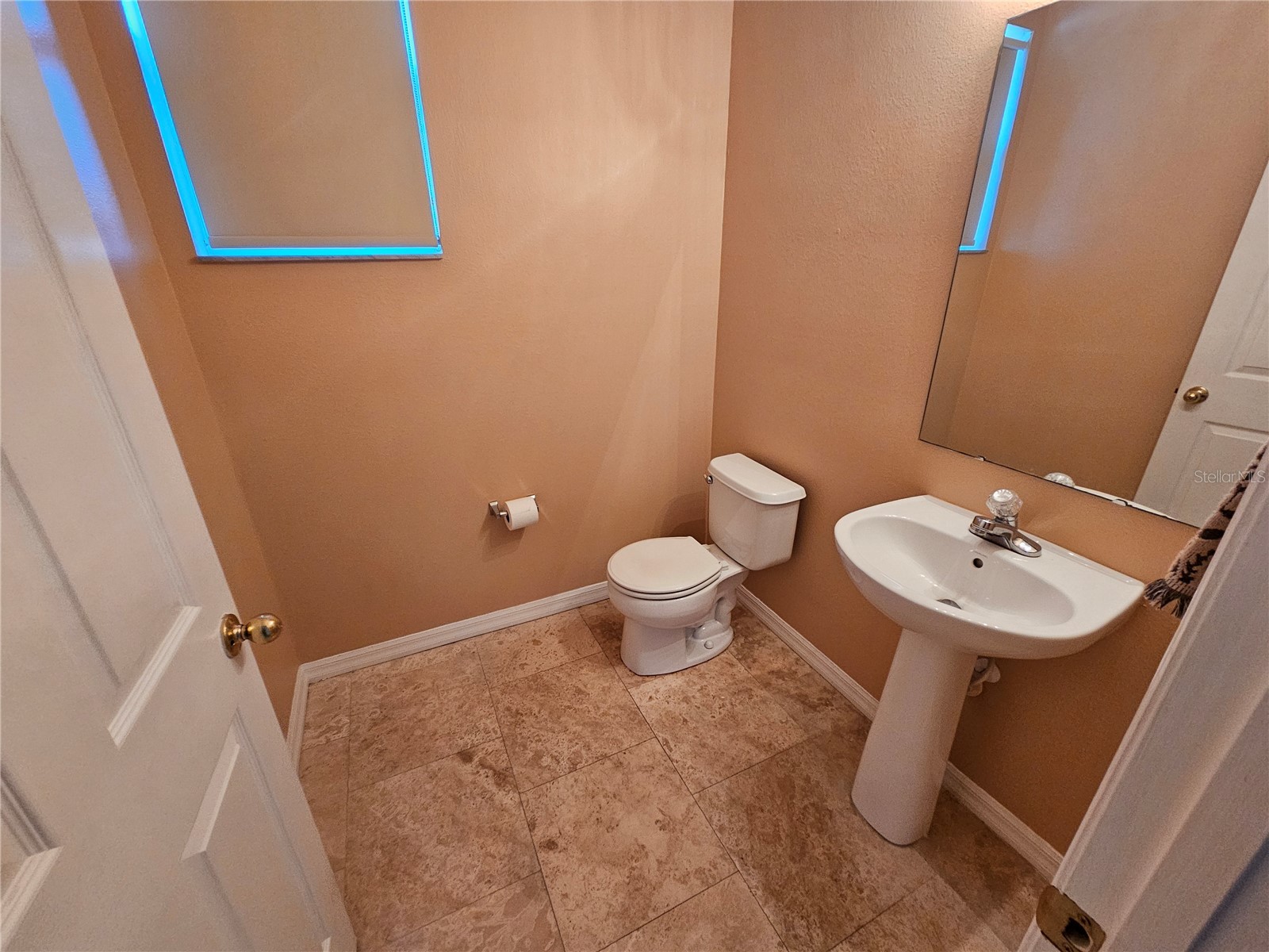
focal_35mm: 13
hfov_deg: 106.2
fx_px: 477
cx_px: 634
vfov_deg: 89.9
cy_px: 476
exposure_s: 1/40
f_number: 2.2
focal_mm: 2.2
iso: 320
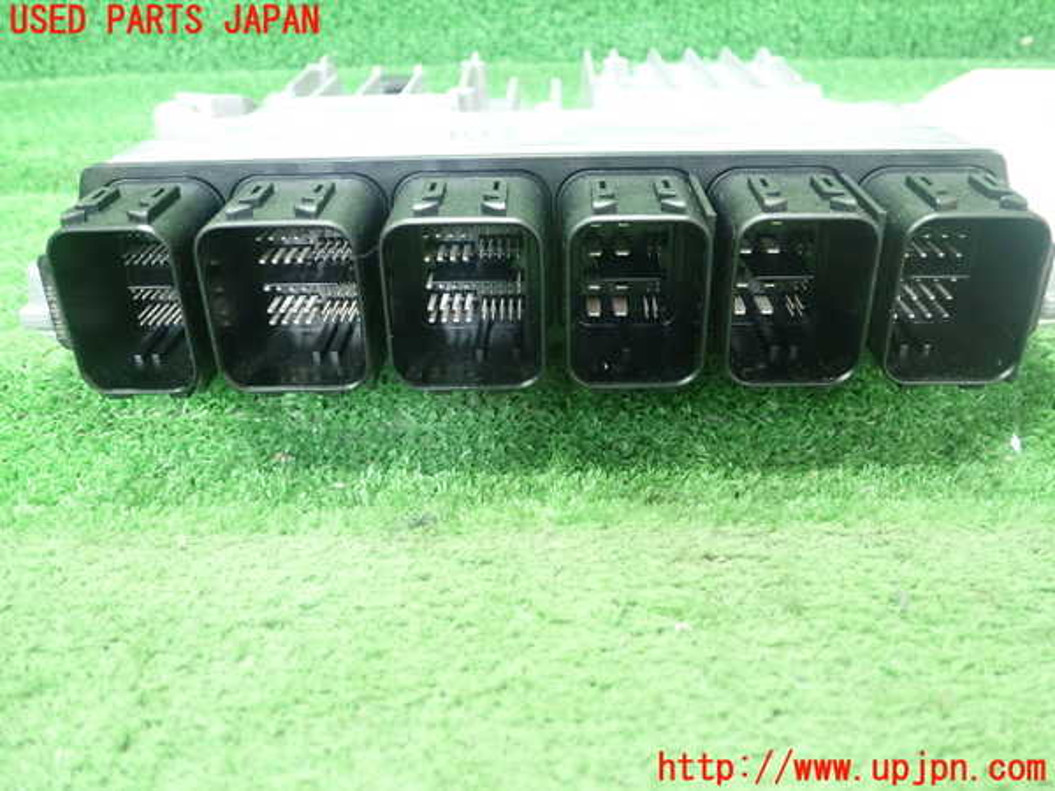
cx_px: 528
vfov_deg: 46.8
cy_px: 396
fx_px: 914
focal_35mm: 30
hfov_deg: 60.0
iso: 800
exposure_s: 1/80
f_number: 2.3
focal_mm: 5.5
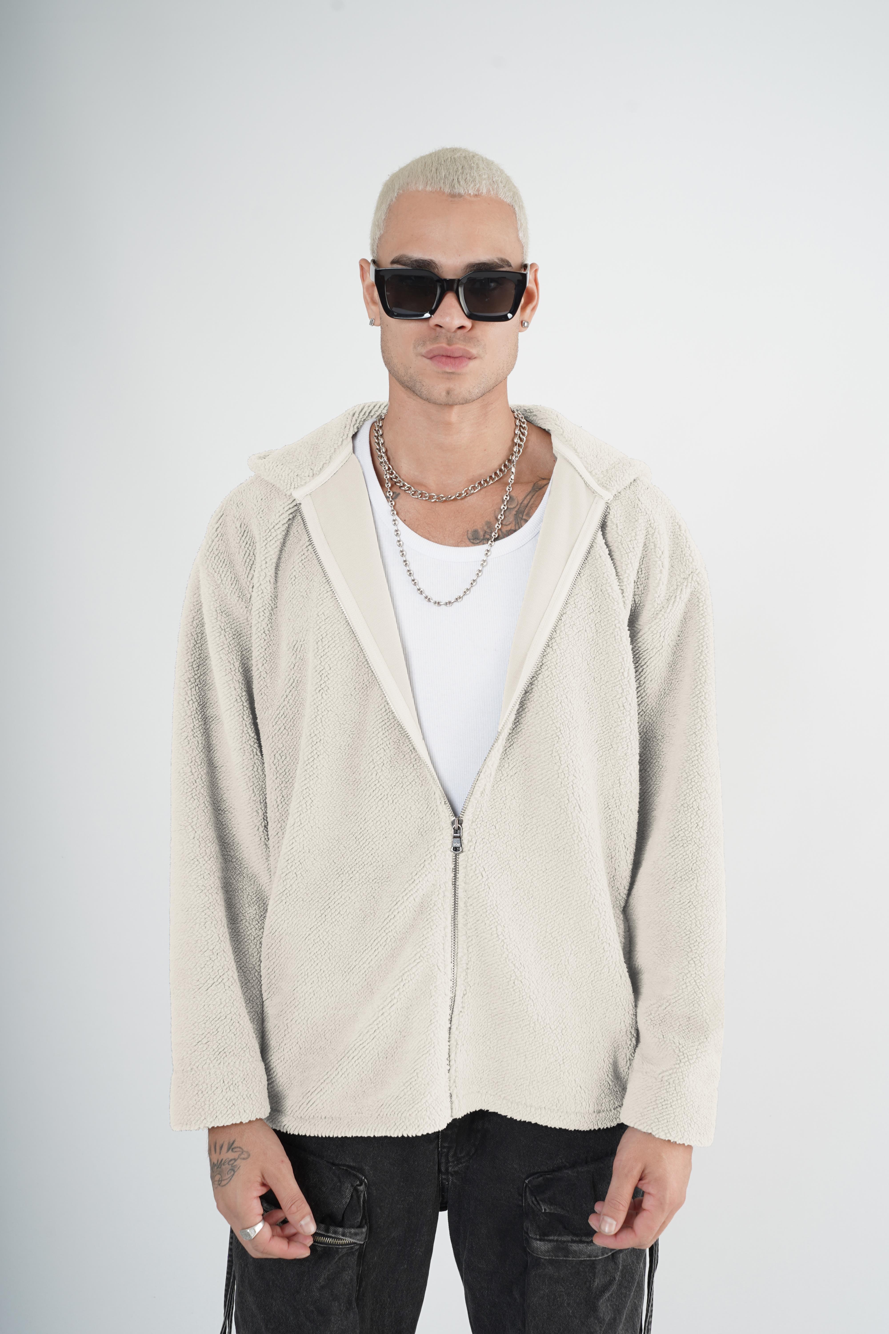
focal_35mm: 43
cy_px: 667
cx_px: 444
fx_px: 1593
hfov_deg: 31.2
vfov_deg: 45.4
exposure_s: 1/160
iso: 200
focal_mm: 43
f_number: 8
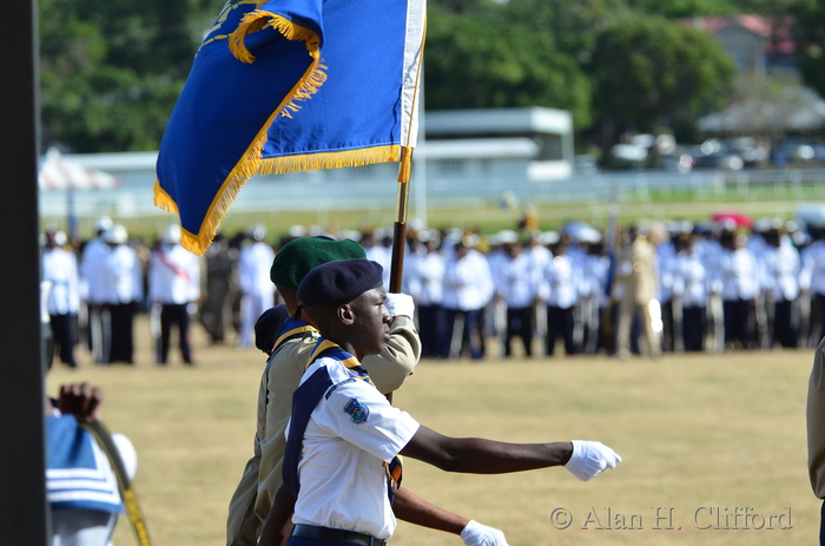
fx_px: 6686
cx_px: 412
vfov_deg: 4.7
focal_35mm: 292
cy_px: 273
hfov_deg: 7.1
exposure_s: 1/800
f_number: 5.3
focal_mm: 195
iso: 180
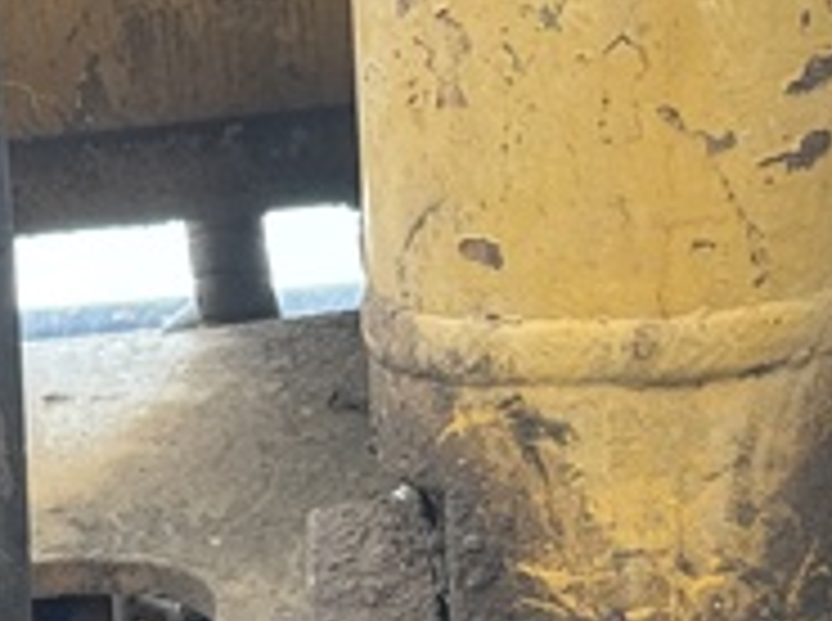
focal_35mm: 130
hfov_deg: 15.0
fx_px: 3118
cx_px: 81
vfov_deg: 9.7
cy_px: 1616
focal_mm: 6.76
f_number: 1.78
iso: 64
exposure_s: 1/221
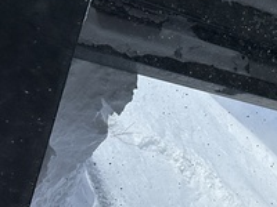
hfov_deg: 17.9
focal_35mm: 94
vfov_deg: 14.3
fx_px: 752
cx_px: 454
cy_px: 341
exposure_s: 1/15625
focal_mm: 6.86
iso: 100
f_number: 1.78
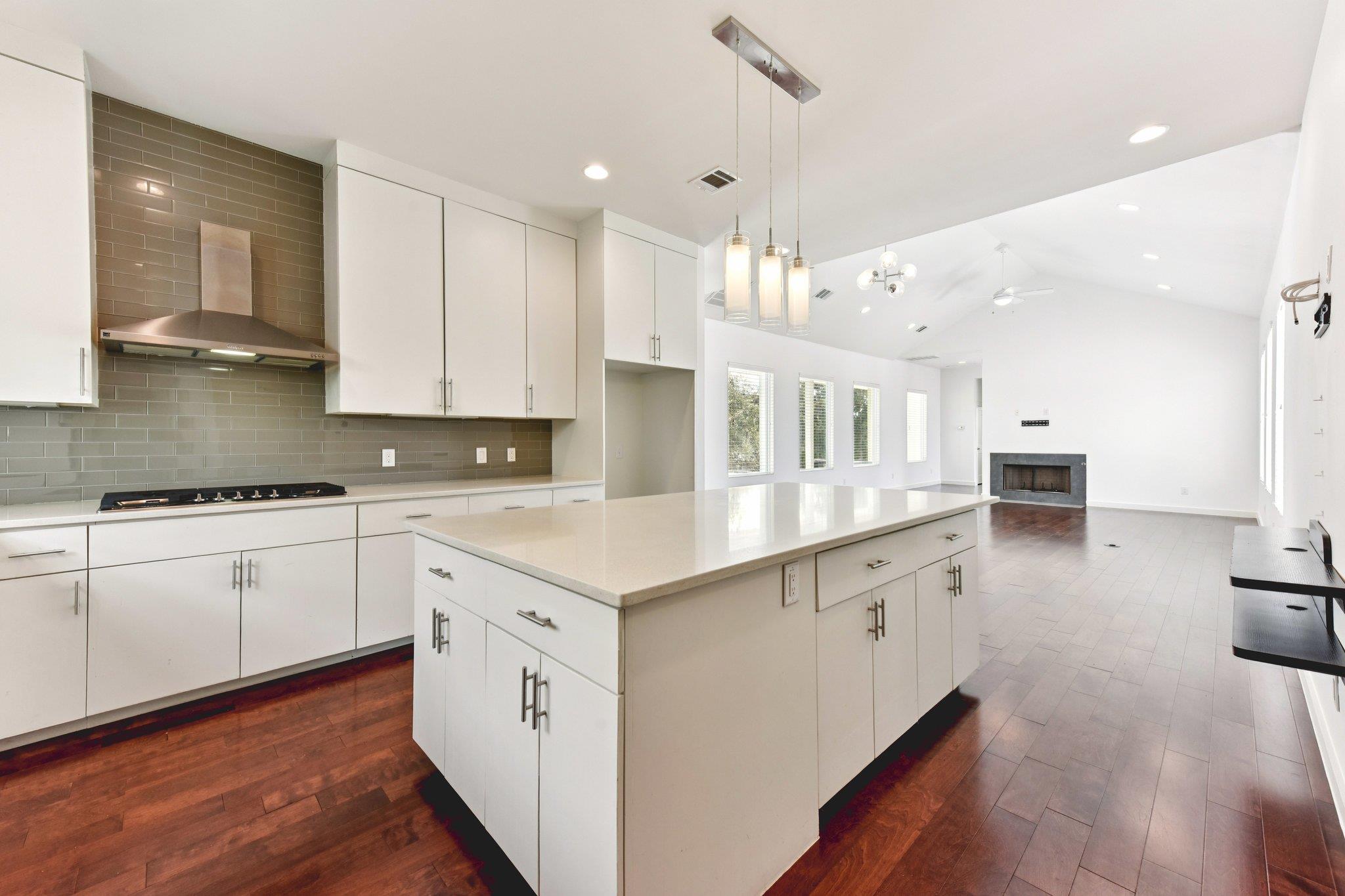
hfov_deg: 104.3
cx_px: 672
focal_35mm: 14
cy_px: 448
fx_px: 523
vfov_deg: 81.2
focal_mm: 14
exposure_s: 1/50
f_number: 8
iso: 400
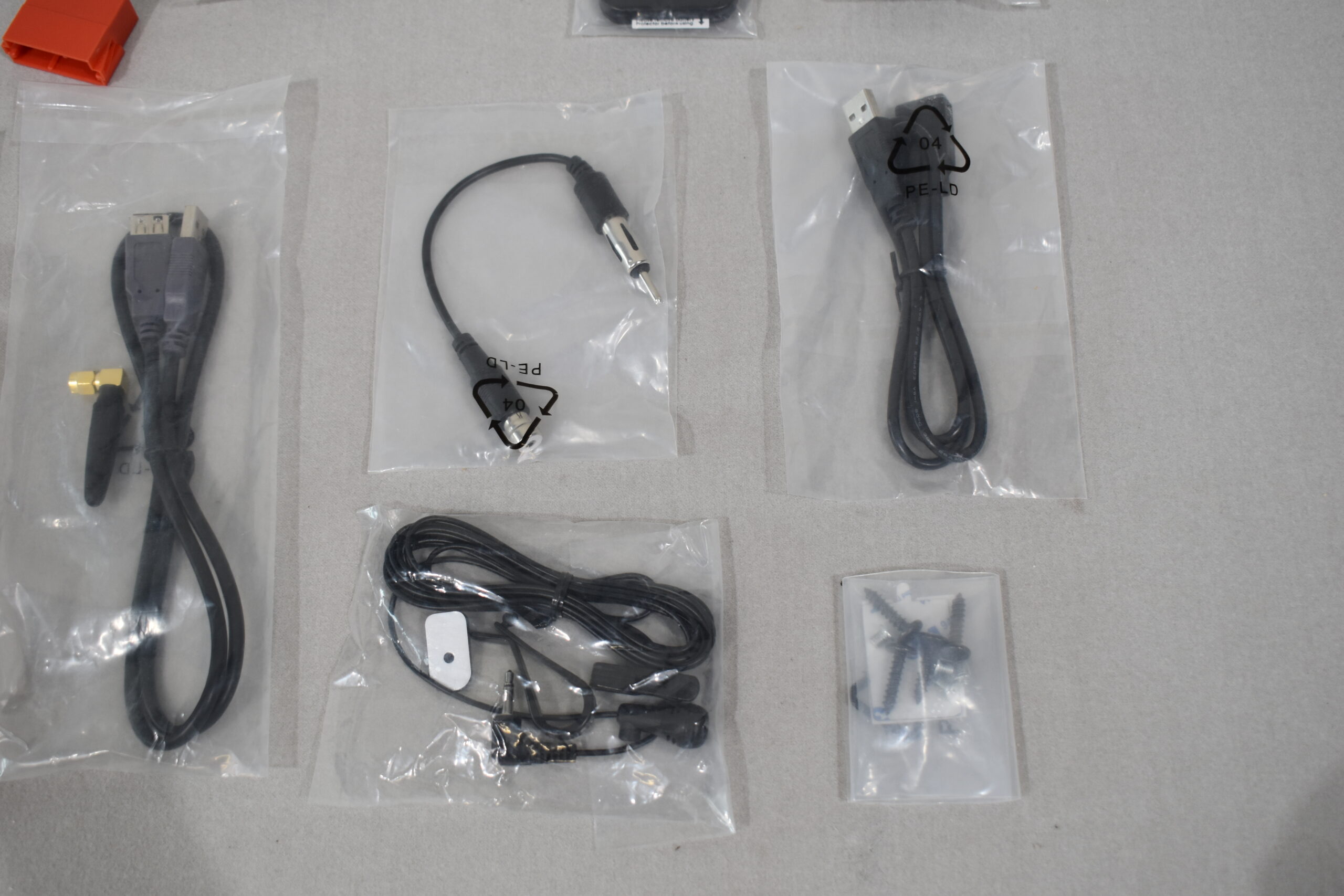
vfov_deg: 31.9
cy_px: 448
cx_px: 672
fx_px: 1568
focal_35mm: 42
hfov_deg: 46.4
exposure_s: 1/125
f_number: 5.6
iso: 400
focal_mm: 28
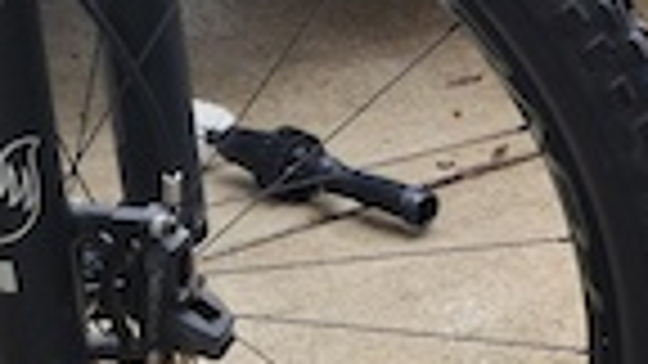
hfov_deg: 11.8
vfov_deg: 6.9
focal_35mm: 170
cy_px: -409
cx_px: 1112
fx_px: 2921
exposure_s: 1/60
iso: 64
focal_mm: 5.9
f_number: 2
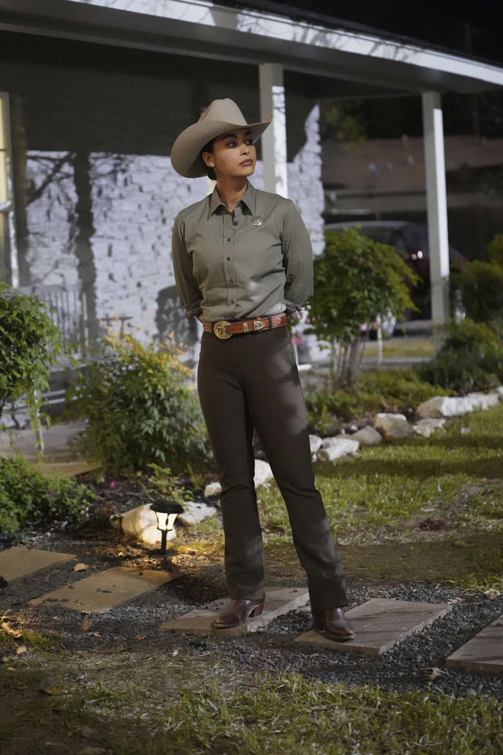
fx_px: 1551
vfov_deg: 27.3
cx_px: 252
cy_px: 378
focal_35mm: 74
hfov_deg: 18.4
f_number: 2.8
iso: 20000
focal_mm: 74
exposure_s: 1/200
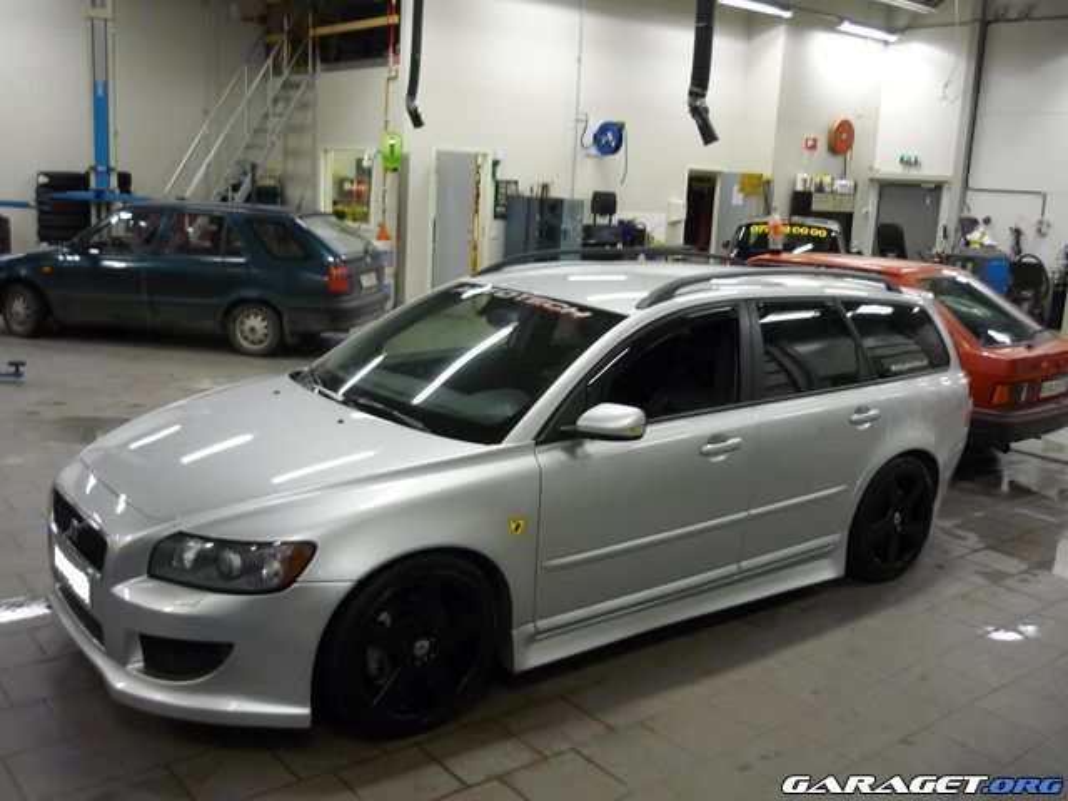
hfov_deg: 55.4
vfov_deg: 42.9
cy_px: 400
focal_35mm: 33
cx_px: 534
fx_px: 1018
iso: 320
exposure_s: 1/30
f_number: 2.8
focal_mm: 5.5
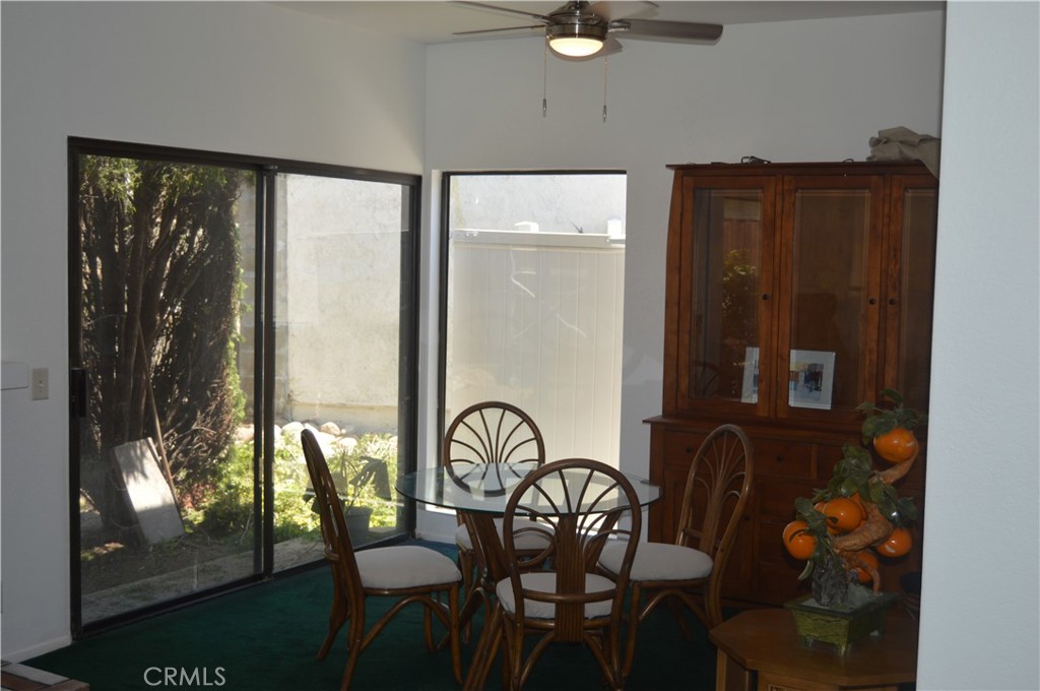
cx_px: 520
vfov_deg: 29.8
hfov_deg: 43.7
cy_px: 346
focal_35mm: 45
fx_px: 1298
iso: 100
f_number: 4.2
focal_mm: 30
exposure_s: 1/160
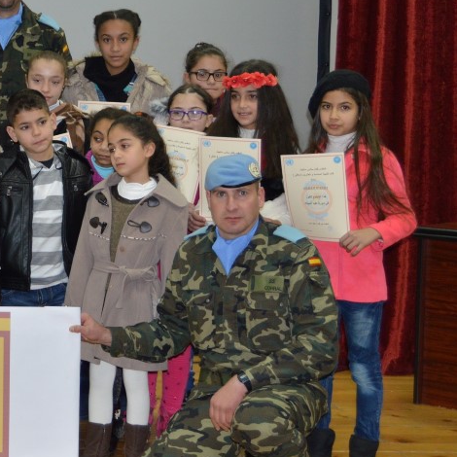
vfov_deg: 18.5
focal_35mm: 94
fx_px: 1404
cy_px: 175
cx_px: -74
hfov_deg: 17.7
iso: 560
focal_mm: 30
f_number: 4.2
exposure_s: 1/60
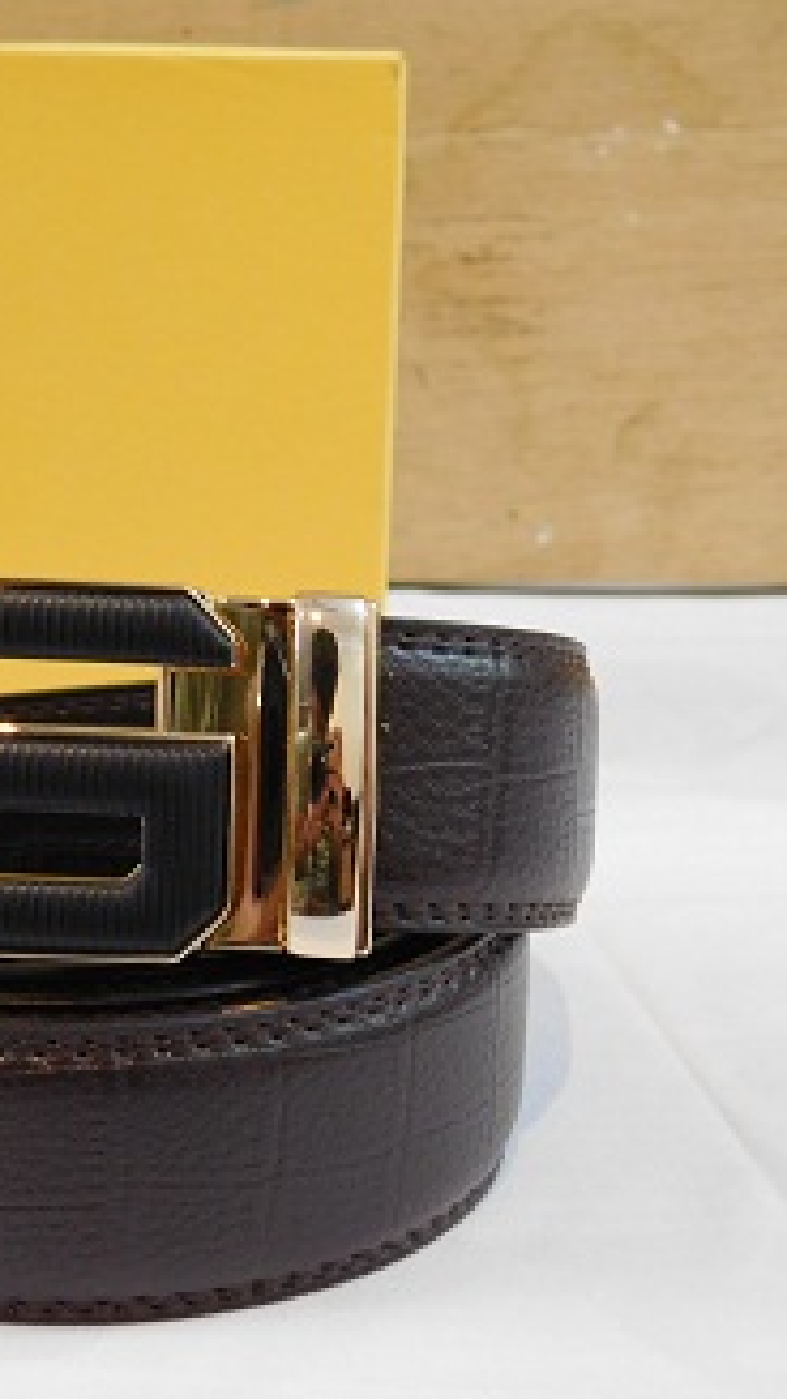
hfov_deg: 17.9
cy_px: 697
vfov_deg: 31.9
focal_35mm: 66
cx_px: 56
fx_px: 2448
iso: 400
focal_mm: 8
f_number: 3.7
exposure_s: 1/8
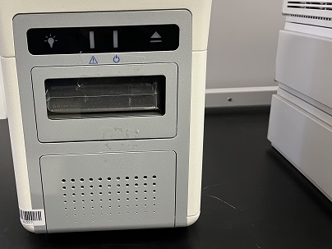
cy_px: 95
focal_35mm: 34
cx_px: 119
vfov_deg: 41.5
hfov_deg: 53.2
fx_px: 326
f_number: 1.6
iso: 250
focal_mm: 5.1
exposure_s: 1/60
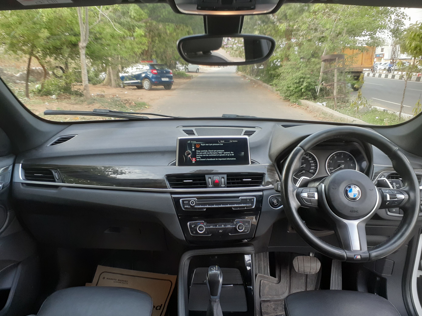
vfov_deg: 49.7
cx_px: 209
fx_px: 341
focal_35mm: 28
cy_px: 158
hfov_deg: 63.4
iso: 50
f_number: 1.9
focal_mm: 3.6
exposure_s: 1/60
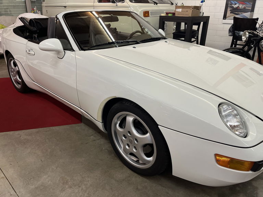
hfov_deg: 67.3
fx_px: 198
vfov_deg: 53.1
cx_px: 132
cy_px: 98
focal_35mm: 26
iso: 100
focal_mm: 5.1
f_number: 1.6
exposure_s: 1/100
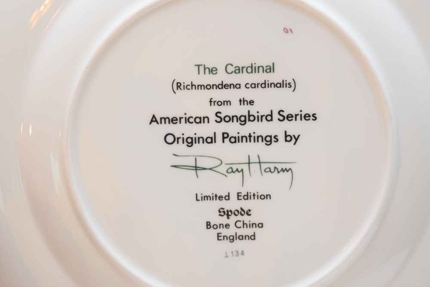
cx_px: 215
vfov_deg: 16.6
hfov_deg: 24.6
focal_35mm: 82
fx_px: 985
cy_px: 144
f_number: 5.6
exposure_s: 1/60
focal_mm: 55
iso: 1250
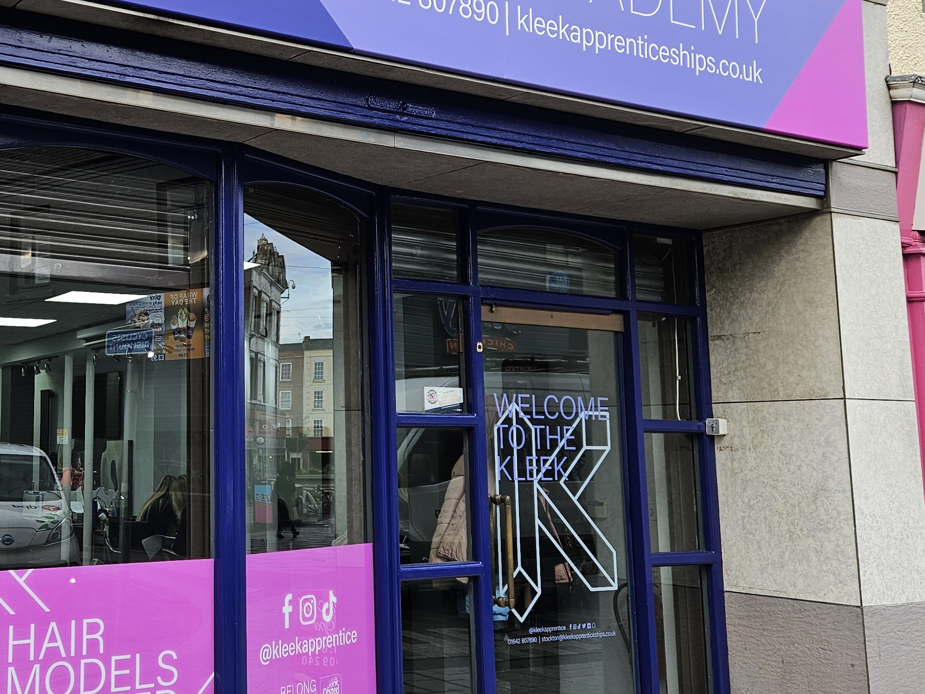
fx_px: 1229
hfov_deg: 39.9
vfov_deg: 31.5
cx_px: 216
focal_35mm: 46
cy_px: 288
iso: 25
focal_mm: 5.4
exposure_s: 1/131
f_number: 1.8
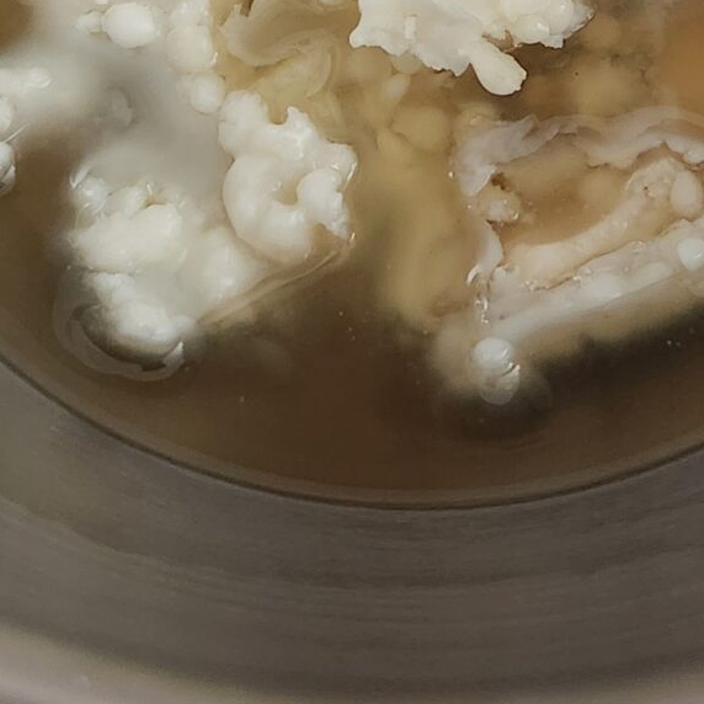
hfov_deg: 19.1
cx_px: 353
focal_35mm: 91
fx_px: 2094
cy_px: -272
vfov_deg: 17.6
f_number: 1.8
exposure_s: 1/30
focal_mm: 5.4
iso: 640
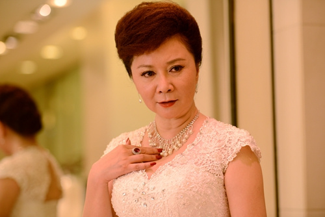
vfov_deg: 11.3
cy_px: 108
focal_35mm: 122
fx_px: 1102
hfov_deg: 16.8
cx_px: 162
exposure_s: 1/200
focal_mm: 122
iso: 640
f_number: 2.8
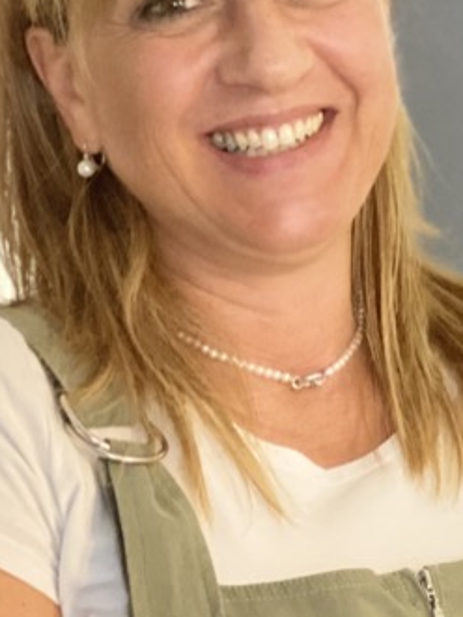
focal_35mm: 168
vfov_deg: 11.7
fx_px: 2992
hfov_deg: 8.7
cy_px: 161
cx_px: 560
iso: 400
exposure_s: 1/25
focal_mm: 6
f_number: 2
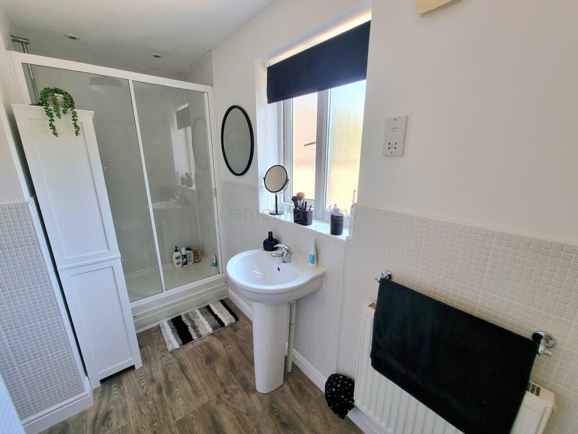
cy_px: 217
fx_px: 217
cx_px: 289
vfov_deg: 89.9
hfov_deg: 106.2
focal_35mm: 13
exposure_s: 1/60.2
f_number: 2.2
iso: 50
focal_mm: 2.2
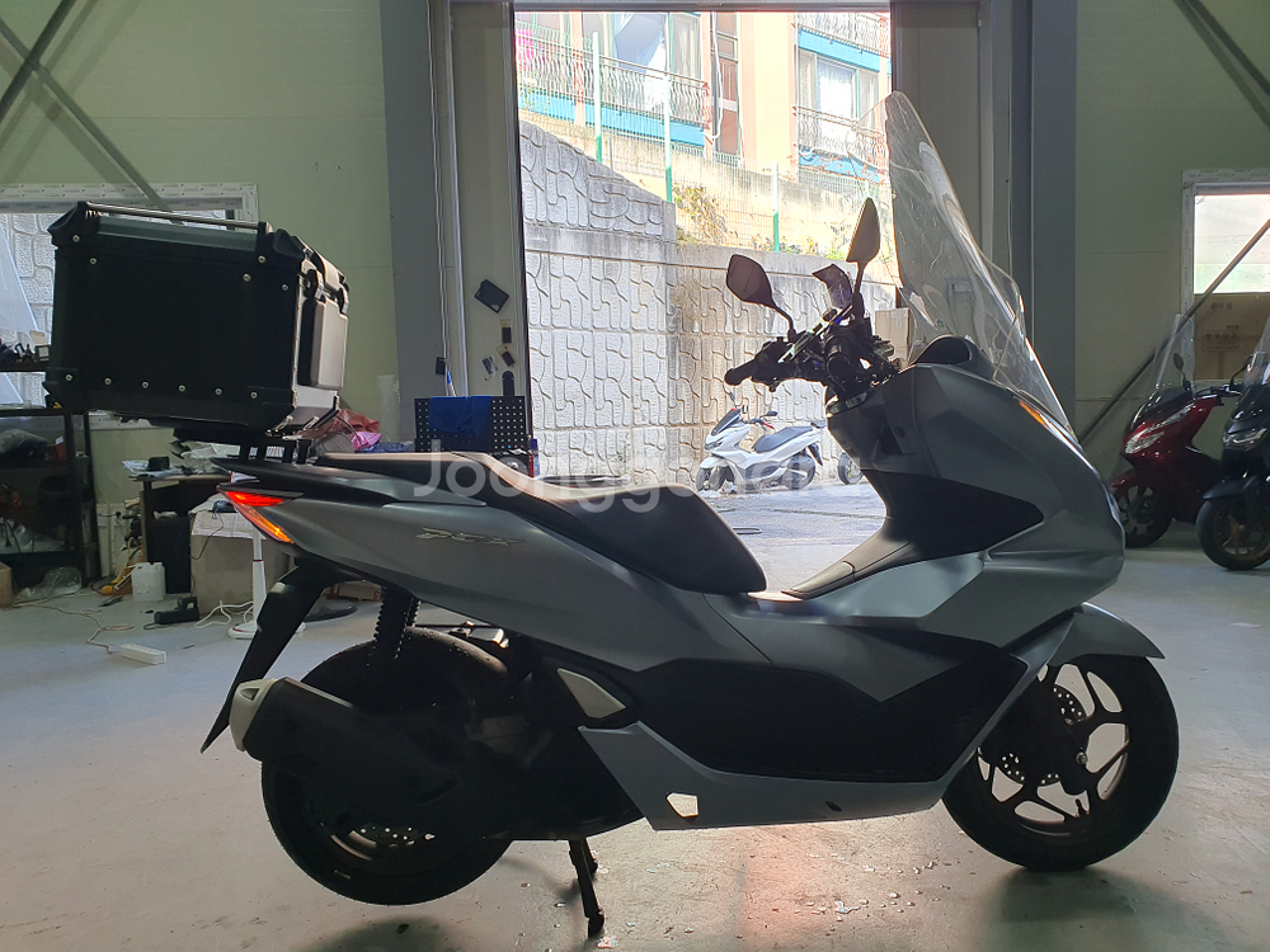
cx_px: 635
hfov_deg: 67.3
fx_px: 954
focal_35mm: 26
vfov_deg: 53.1
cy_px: 476
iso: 64
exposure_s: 1/120
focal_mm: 4.3
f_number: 2.4
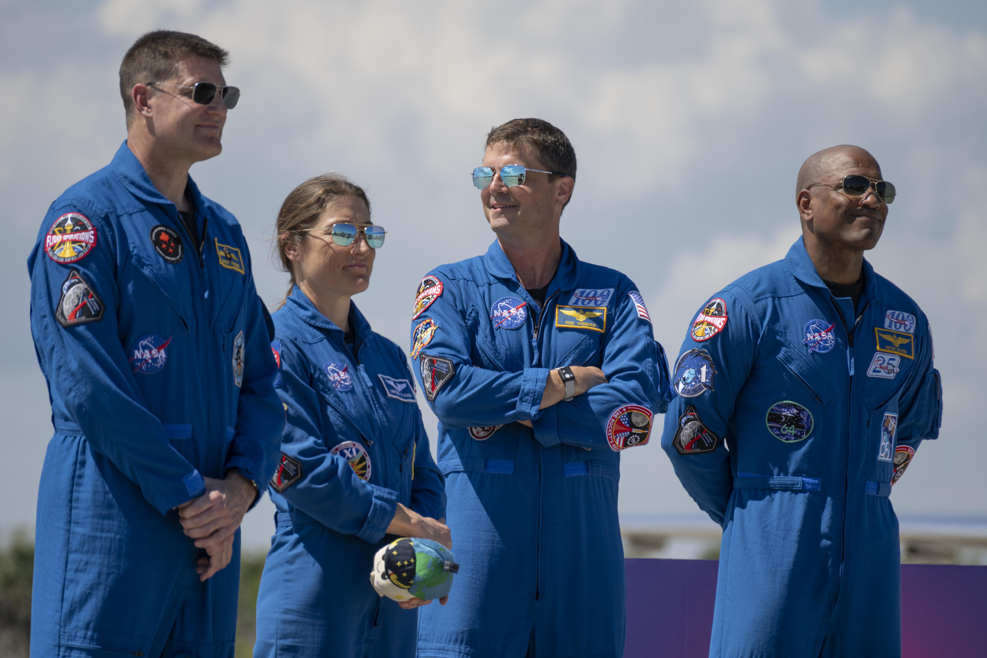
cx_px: 494
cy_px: 329
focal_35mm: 400
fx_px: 10966
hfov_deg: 5.2
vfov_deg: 3.4
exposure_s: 1/500
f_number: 8
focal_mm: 400
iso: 125
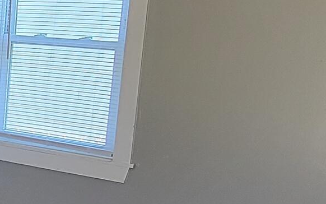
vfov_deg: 18.4
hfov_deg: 22.9
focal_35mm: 71
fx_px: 631
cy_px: 108
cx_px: -178
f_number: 2.2
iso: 200
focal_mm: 2.2
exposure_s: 1/60
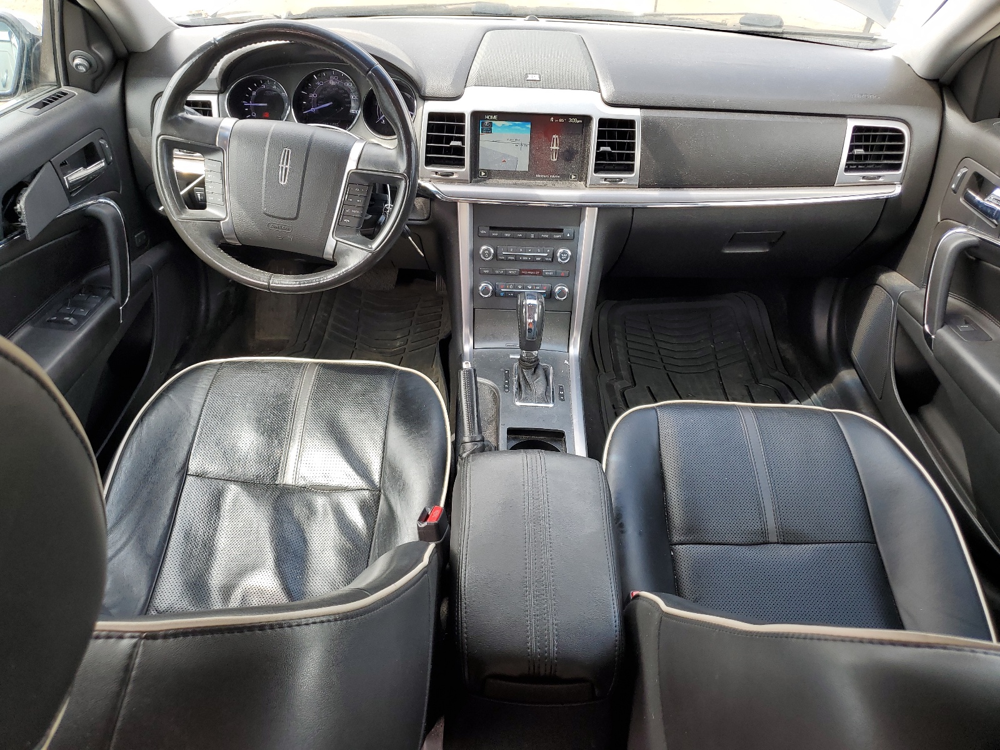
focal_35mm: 26
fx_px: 751
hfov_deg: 67.3
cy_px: 375
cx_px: 500
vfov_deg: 53.1
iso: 50
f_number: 1.5
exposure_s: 1/227
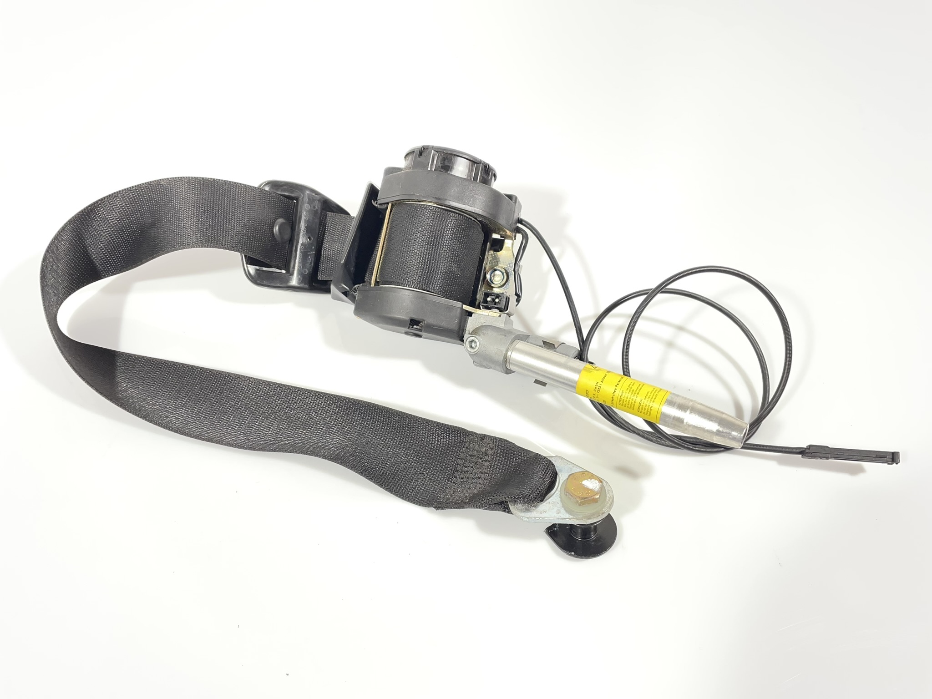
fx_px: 700
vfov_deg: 53.1
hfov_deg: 67.3
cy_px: 350
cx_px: 466
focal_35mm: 26
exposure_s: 1/100
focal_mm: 4.2
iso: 80
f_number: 1.6
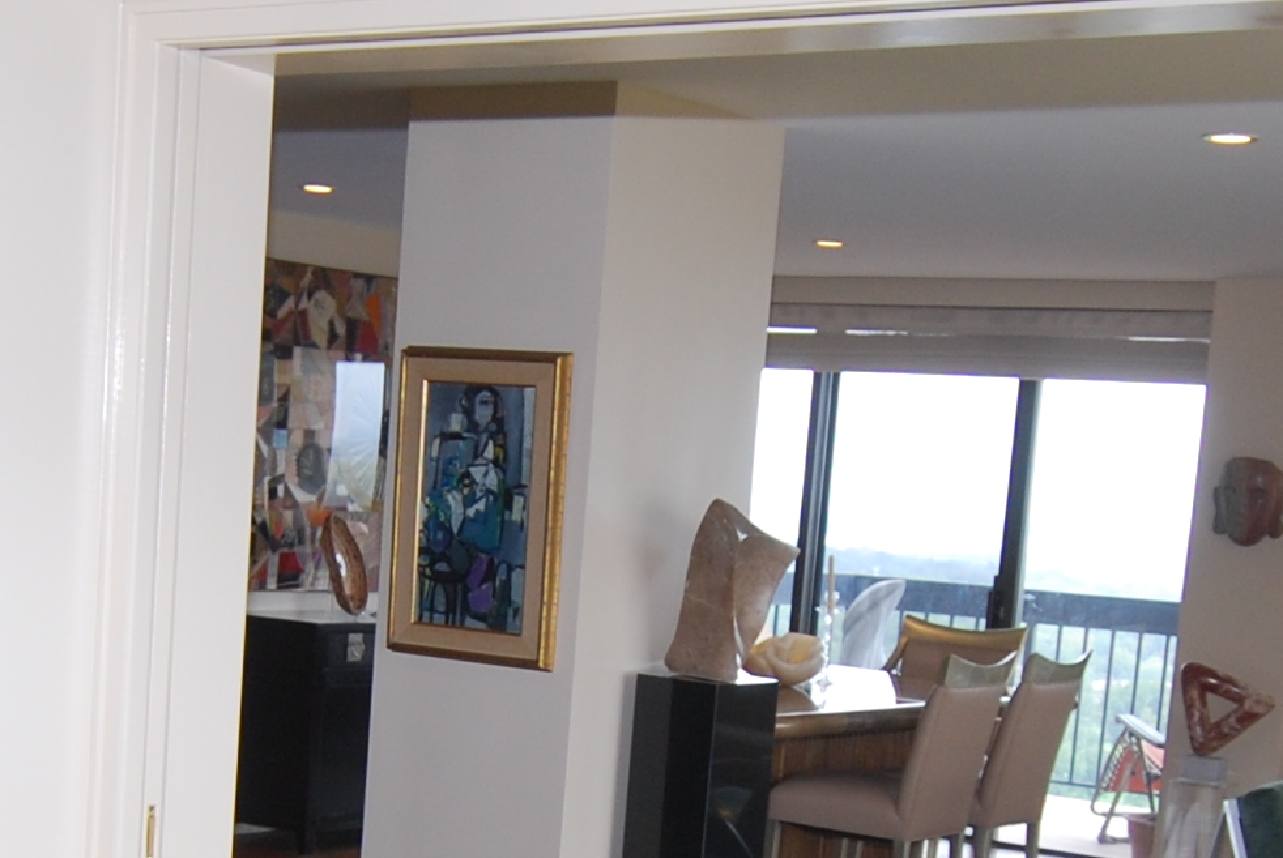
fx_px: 2533
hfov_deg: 28.3
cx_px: 432
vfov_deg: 18.7
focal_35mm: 71
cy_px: 859
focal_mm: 12
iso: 200
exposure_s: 1/80
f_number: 4.5
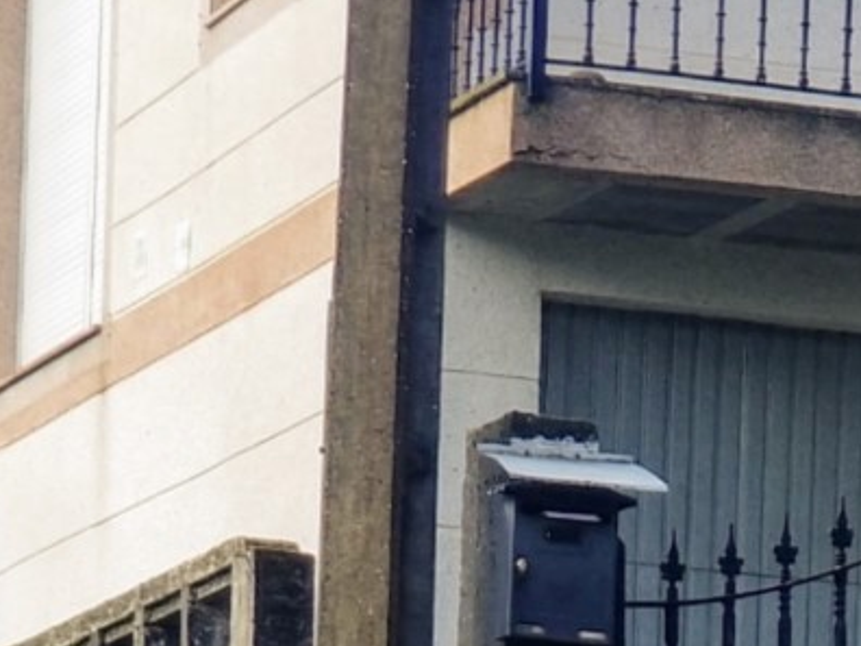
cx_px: 922
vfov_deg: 5.4
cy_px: 1618
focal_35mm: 265
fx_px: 6591
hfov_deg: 7.4
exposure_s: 1/349
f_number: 2.4
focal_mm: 6
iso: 25
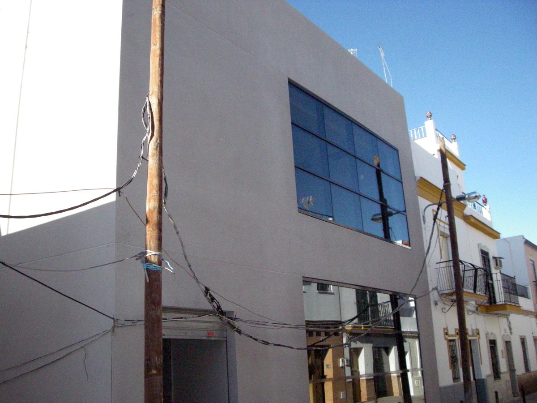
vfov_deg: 37.7
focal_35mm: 38
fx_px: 589
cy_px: 202
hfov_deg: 49.0
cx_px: 268
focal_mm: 6.2
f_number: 4.3
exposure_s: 1/2000
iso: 800
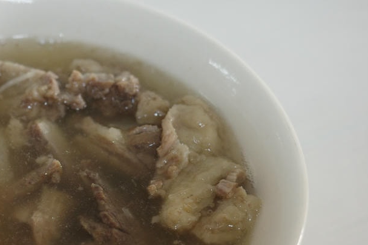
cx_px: 47
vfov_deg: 17.2
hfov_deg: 25.0
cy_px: 183
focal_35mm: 79
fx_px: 807
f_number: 2.8
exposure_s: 1/60
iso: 800
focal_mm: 26
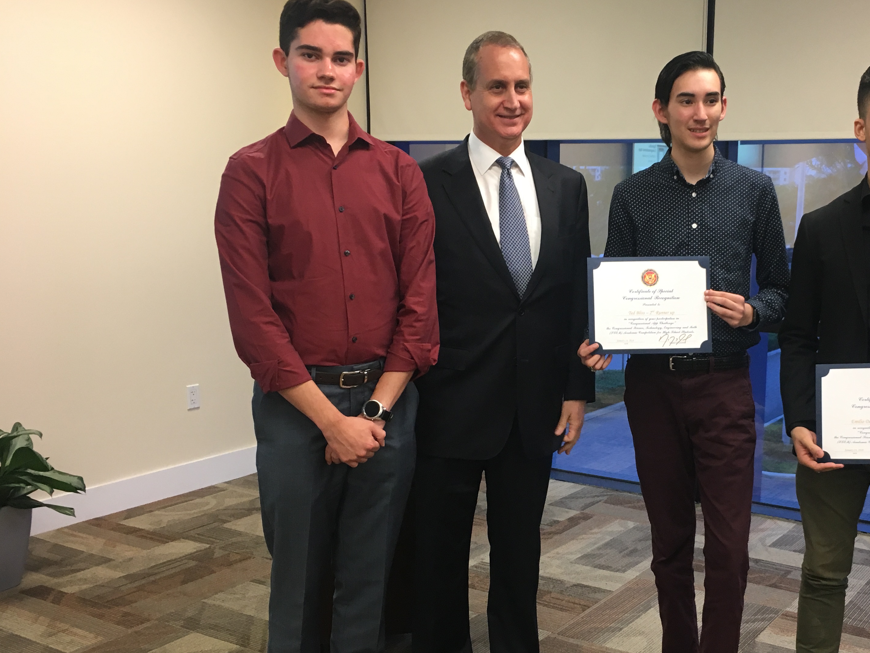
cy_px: 378
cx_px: 611
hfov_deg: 44.8
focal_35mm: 41
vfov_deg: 35.1
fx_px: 1030
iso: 80
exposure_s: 1/30
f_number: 2.2
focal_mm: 4.15
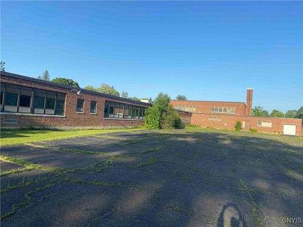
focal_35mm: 26
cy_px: 114
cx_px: 152
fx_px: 228
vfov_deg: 53.1
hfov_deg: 67.3
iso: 32
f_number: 1.8
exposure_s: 1/1927
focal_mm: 4.25
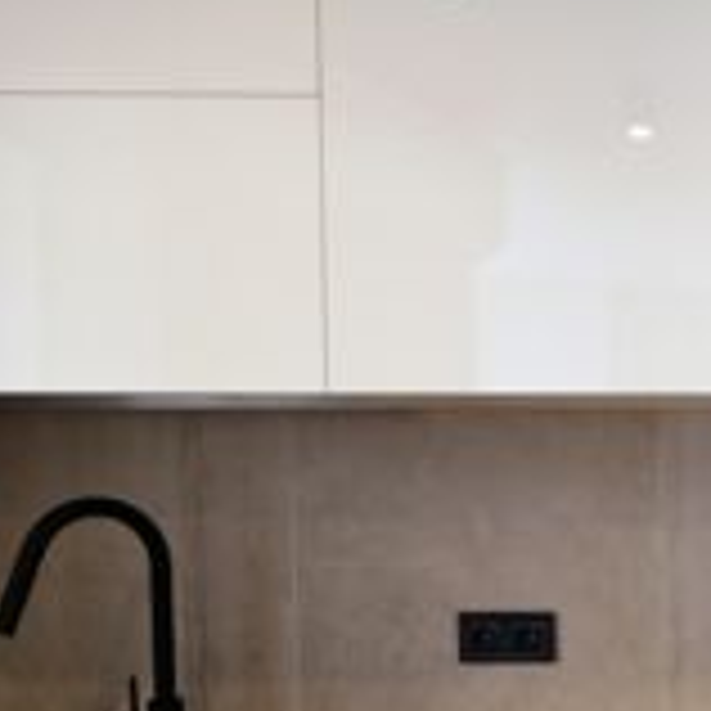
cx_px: 1001
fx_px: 1325
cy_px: 580
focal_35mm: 57
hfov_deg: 24.7
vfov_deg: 29.3
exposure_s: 1/38
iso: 160
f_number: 4
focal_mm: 10
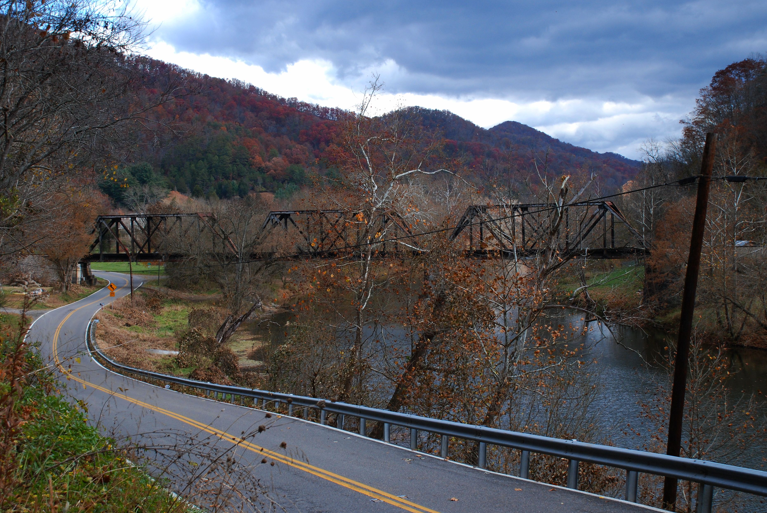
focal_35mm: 50
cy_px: 250
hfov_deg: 39.6
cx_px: 396
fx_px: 1067
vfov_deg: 27.1
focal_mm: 32
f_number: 9
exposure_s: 1/250
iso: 400
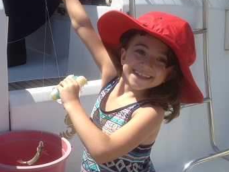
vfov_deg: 21.9
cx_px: 36
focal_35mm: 67
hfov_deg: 28.2
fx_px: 443
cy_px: 90
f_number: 2.4
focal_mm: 4.28
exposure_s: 1/1200
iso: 50
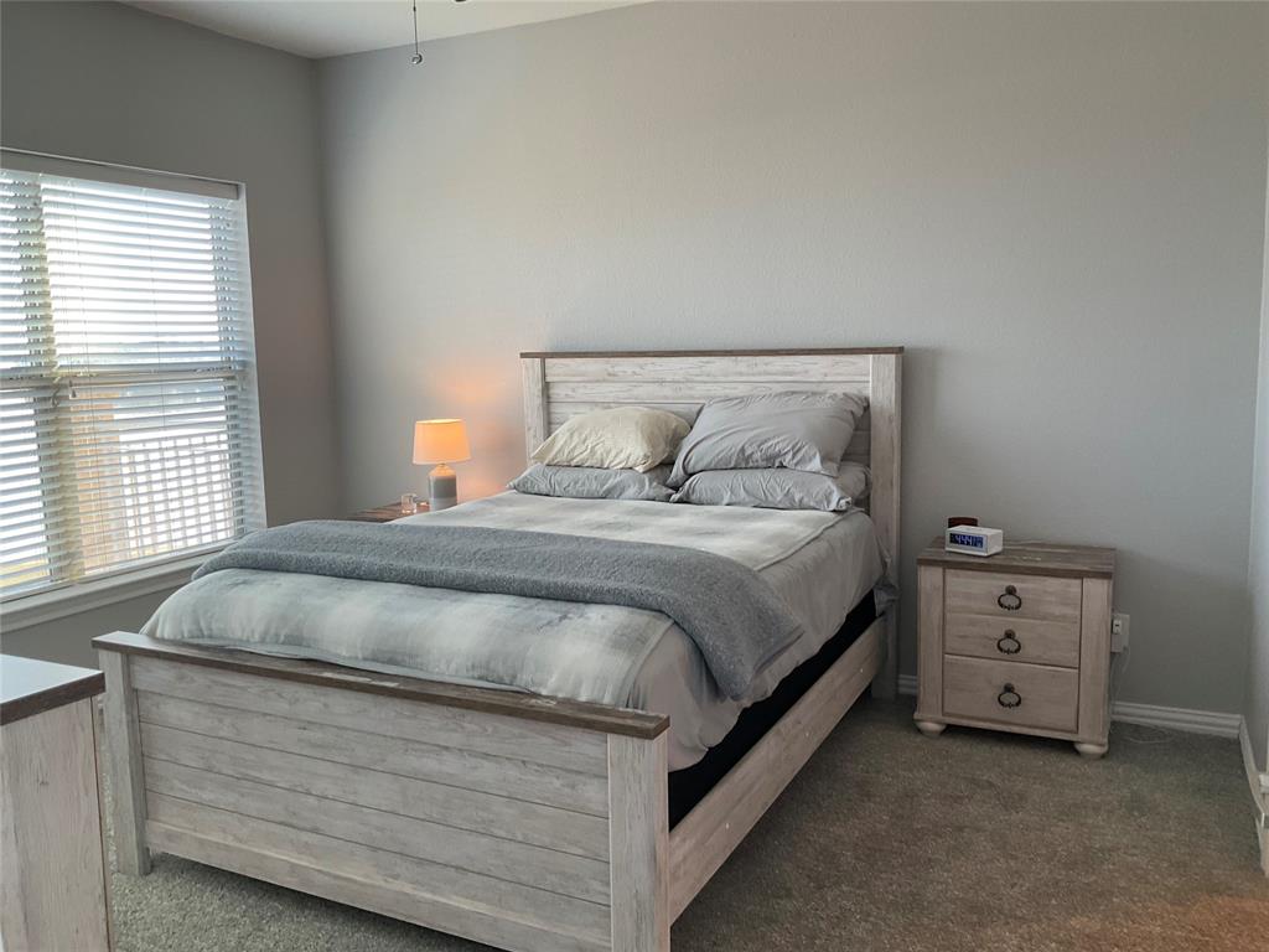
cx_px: 634
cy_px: 476
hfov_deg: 61.7
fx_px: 1063
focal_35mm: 29
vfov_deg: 48.2
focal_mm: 3
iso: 64
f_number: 1.8
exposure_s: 1/120
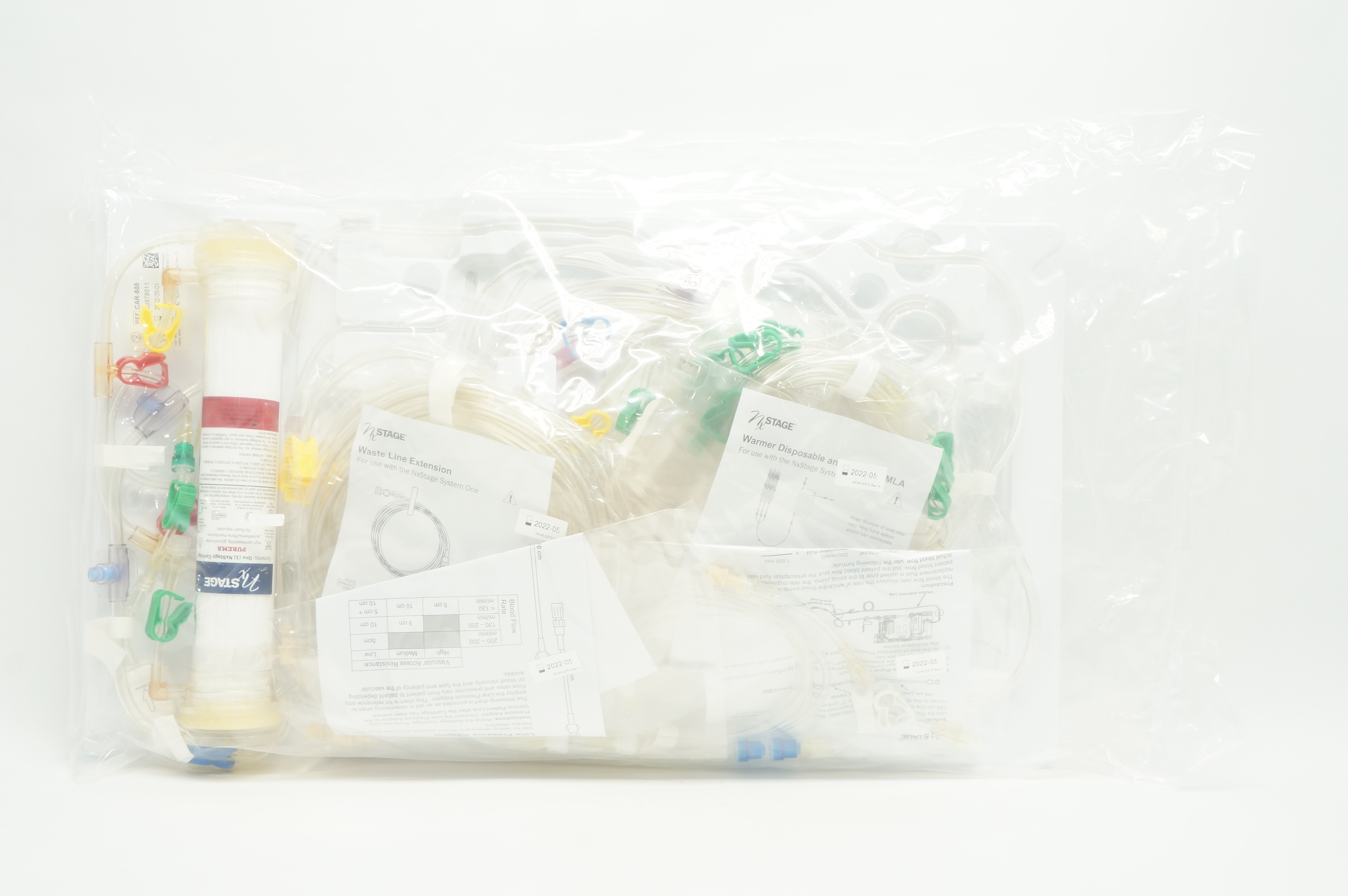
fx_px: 1347
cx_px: 674
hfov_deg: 53.2
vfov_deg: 36.8
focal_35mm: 36
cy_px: 448
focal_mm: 24
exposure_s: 1/15
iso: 400
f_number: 10
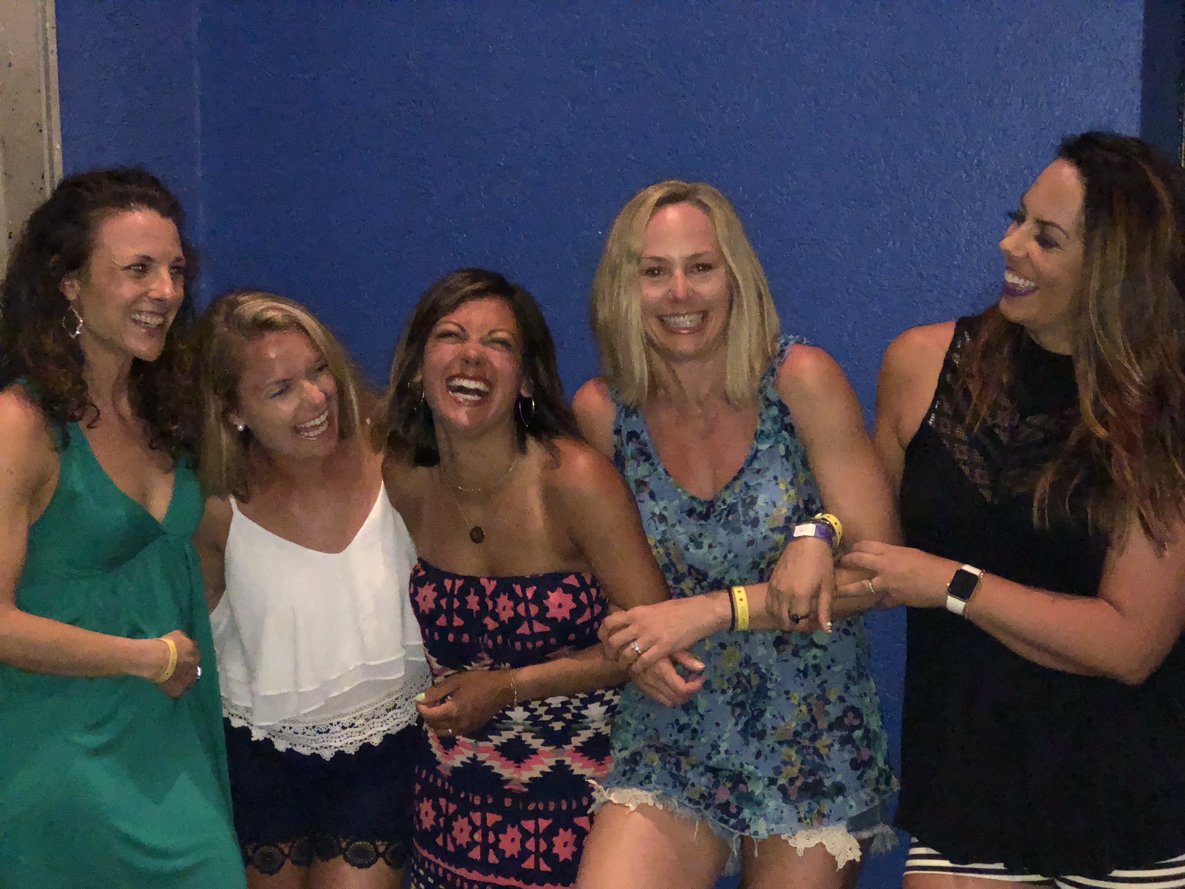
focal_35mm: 57
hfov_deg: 33.8
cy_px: 444
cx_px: 592
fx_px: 1951
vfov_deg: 25.7
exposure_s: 1/60
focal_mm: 6.6
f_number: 2.8
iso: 1250
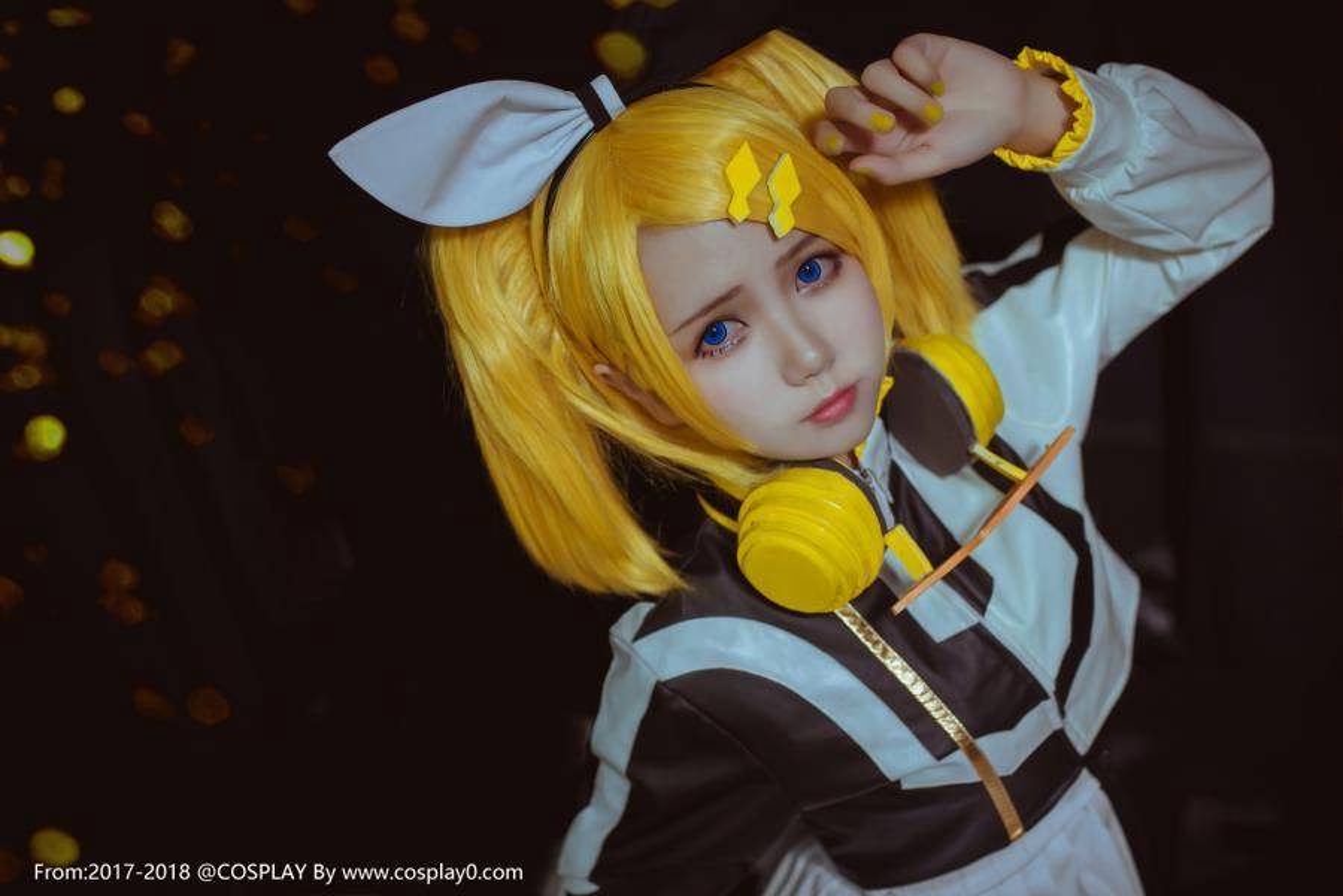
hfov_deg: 39.6
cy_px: 448
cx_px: 672
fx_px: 1865
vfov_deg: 27.0
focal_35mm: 50
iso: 500
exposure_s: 1/125
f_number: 2
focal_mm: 50
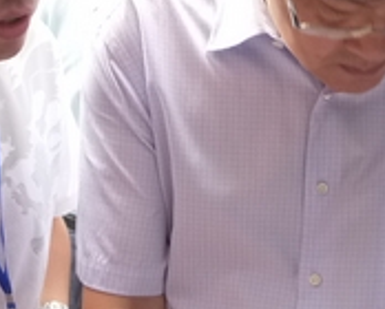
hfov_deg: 20.1
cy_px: 205
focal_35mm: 94
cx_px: 301
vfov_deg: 16.4
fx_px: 1073
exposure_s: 1/30
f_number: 3.3
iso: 250
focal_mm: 5
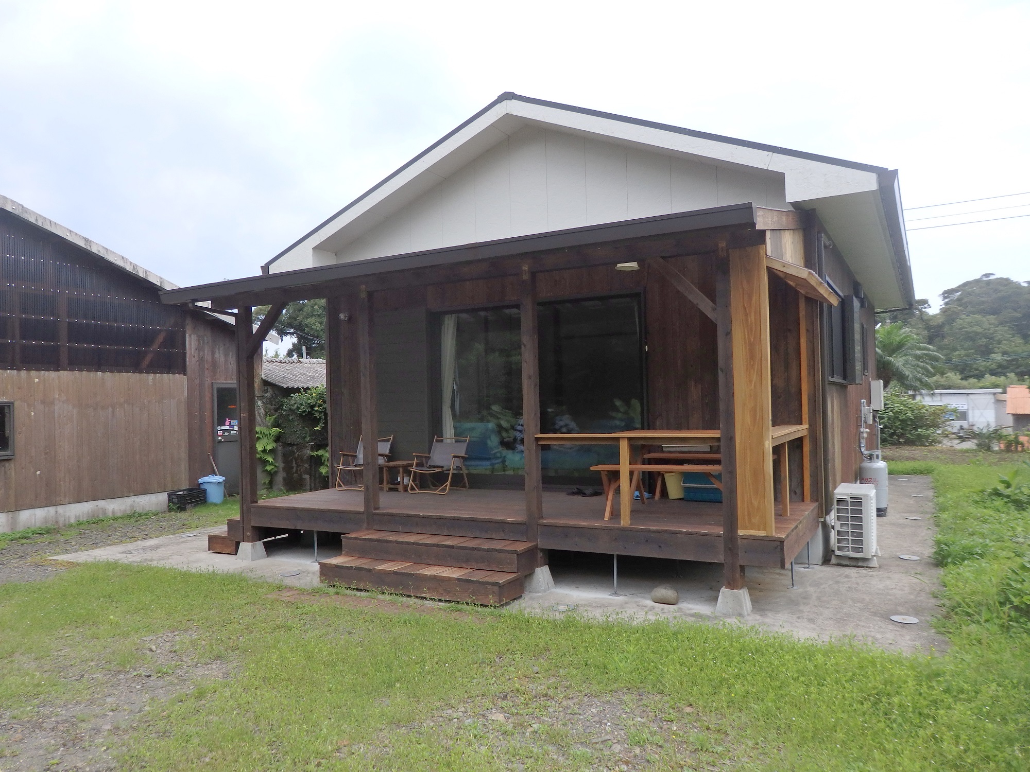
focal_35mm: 25
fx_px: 744
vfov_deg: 54.9
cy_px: 386
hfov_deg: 69.4
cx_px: 515
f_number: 3
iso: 125
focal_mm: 4.5
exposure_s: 1/320
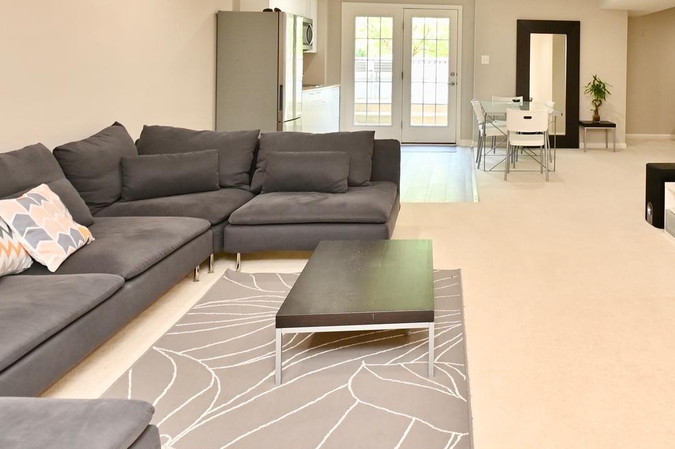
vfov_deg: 39.4
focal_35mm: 31
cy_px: 47
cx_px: 491
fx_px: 581
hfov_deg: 57.8
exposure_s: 1/10
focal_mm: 10
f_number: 7.1
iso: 200
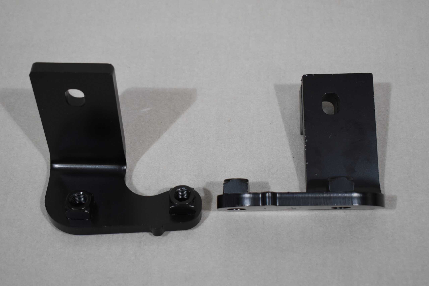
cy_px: 143
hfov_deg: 33.4
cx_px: 214
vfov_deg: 22.6
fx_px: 715
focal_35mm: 60
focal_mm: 40
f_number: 4.8
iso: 800
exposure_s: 1/200
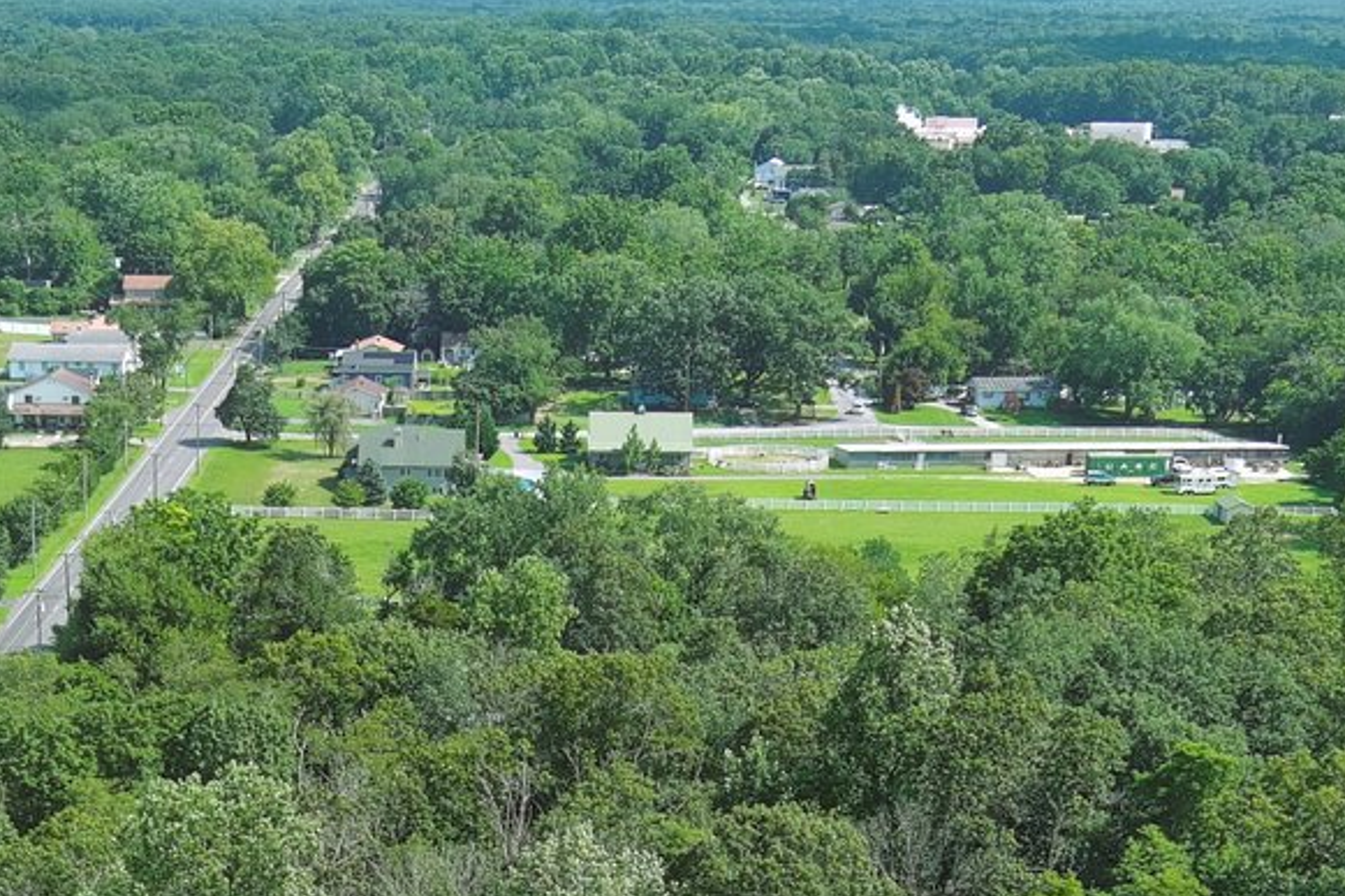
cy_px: 1145
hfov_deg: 23.7
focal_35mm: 85
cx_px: 365
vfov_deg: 15.3
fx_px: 3175
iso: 100
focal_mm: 10.57
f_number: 2.8
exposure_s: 1/640
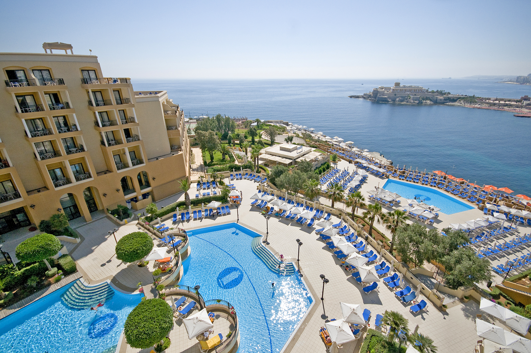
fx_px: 221
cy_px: 176
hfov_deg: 100.5
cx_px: 266
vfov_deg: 77.2
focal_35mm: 15
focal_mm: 10
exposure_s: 1/4000
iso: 200
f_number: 5.6
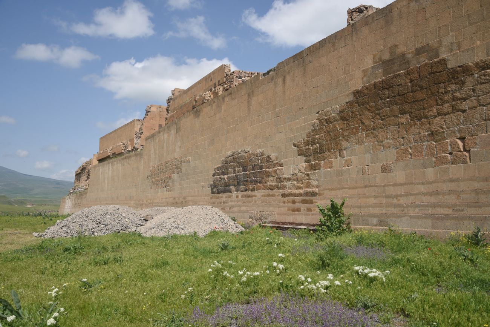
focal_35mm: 50
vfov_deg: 27.0
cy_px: 164
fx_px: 681
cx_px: 245
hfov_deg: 39.6
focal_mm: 50
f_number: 13
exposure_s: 1/125
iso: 100
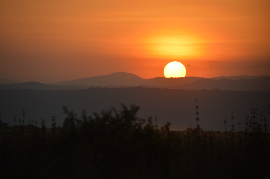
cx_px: 135
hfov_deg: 6.9
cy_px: 90
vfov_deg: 4.6
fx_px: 2248
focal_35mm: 300
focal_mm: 200
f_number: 5.6
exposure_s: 1/640
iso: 100
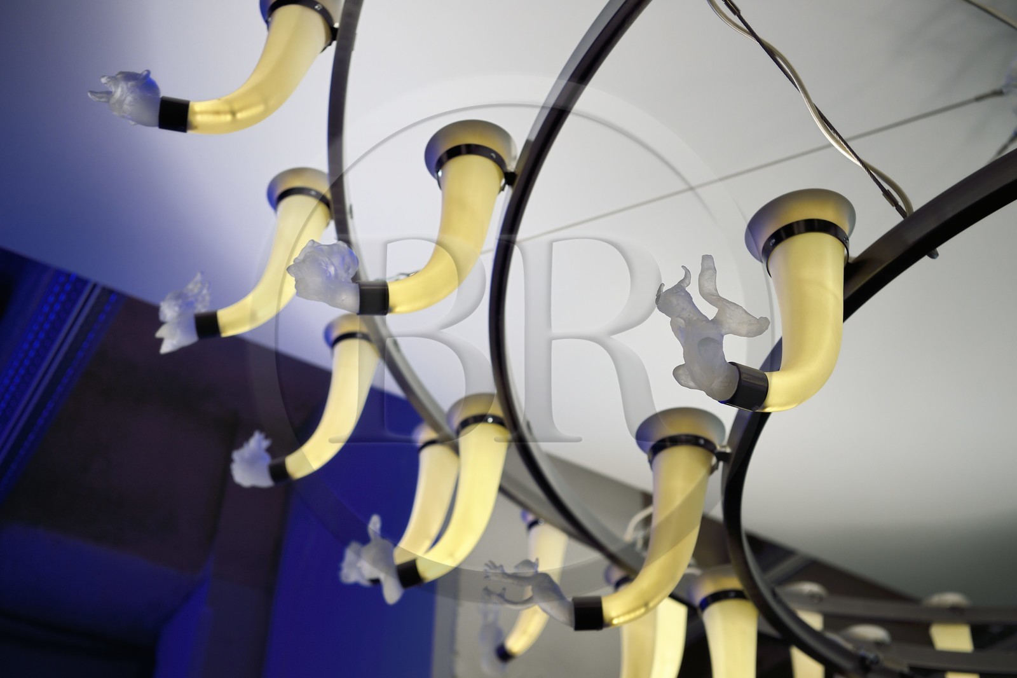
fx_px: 1271
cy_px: 339
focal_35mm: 45
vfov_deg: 29.9
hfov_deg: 43.6
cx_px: 508
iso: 200
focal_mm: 45
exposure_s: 1/250
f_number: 3.5
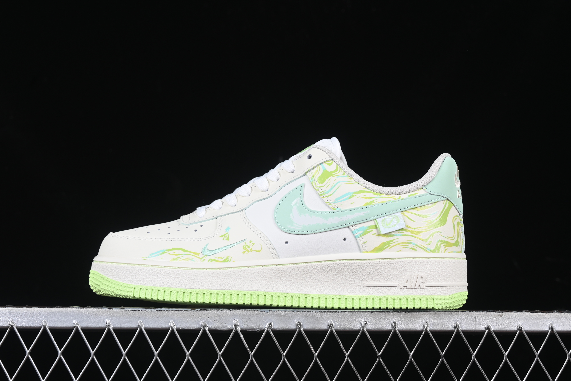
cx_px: 286
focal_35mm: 75
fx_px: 1189
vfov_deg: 18.2
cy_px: 190
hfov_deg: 27.0
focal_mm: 50
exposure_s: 1/80
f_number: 8
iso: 160
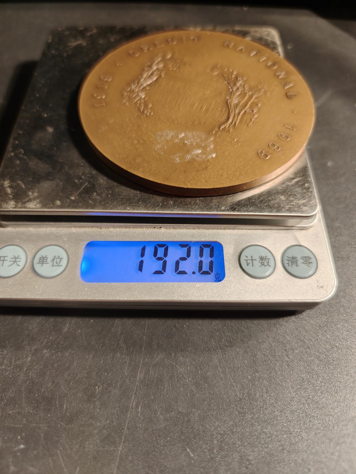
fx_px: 315
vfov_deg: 73.9
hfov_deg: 58.9
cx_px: 178
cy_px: 237
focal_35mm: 23
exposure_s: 1/196
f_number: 1.6
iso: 250
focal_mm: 6.06
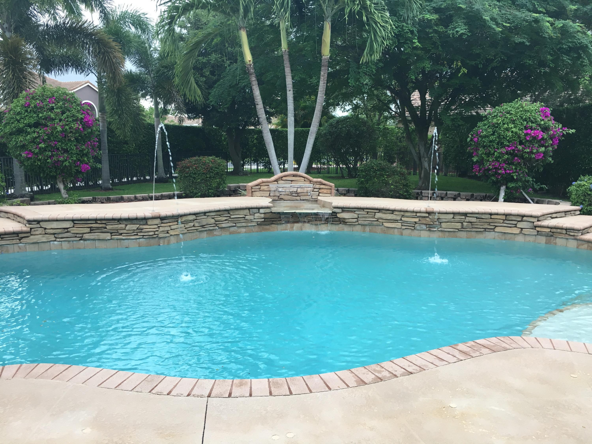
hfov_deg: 61.7
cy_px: 222
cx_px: 296
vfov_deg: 48.2
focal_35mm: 29
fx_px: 496
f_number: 2.2
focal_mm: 4.15
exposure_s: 1/40
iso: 25
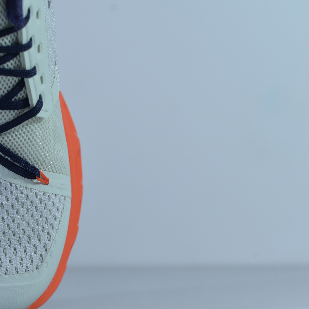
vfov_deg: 19.7
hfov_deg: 19.2
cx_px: -2
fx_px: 889
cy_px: 202
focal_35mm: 88
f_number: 5.6
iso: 100
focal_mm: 50
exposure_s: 1/320
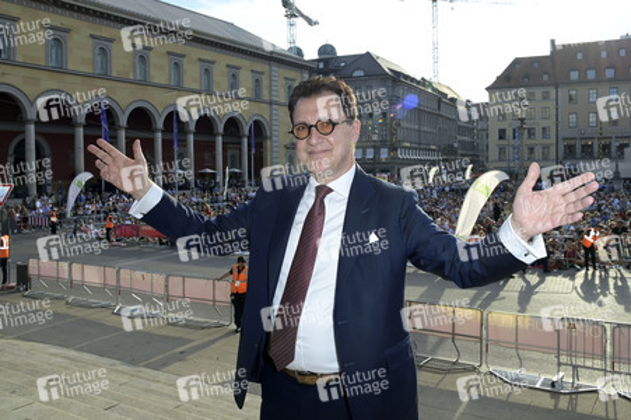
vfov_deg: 43.5
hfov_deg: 62.0
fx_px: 525
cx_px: 316
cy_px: 210
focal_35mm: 30
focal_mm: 30
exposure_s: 1/250
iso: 800
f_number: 13
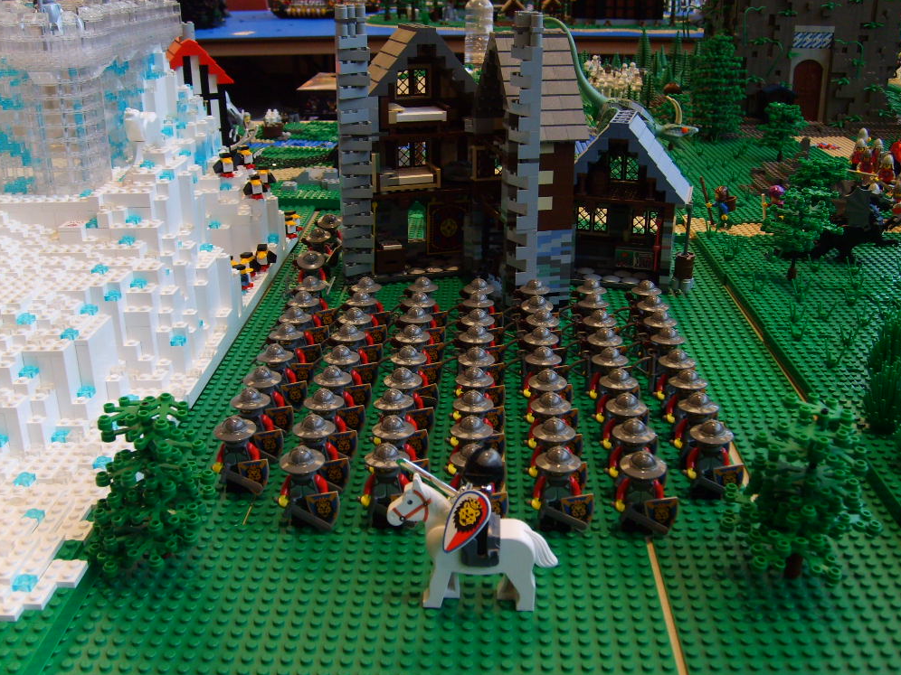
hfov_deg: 51.4
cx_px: 459
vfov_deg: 39.7
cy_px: 339
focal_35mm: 36
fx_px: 937
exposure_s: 1/30
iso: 100
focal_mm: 5.8
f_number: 2.8
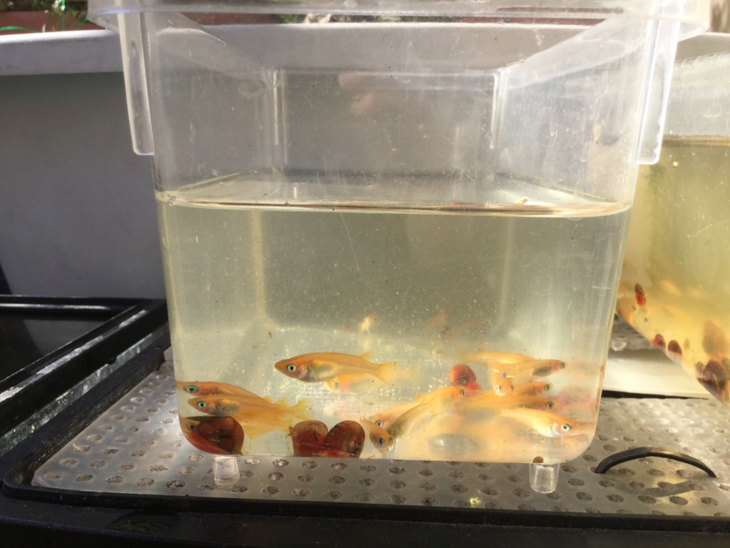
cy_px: 274
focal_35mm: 31
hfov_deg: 58.4
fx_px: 654
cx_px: 365
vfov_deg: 45.4
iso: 25
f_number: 2.4
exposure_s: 1/458
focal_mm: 3.3
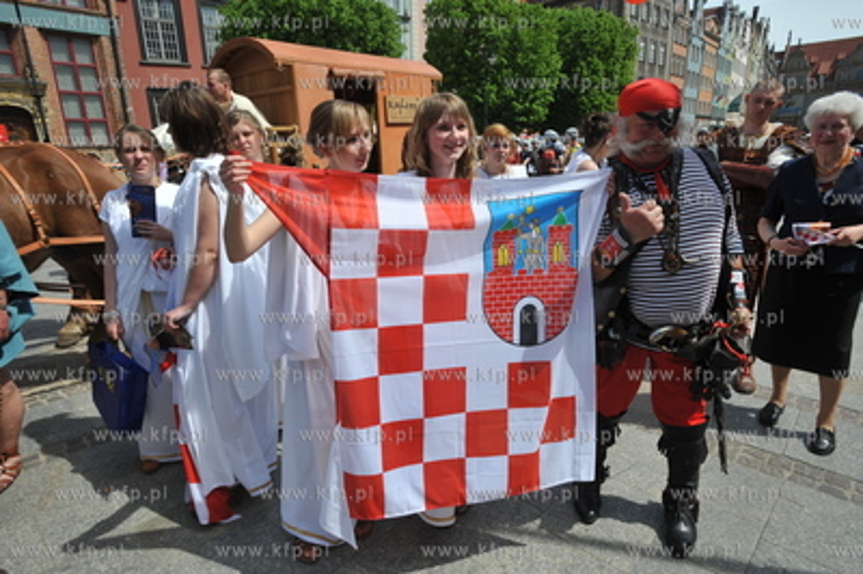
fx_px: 527
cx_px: 432
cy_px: 287
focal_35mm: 22
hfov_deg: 78.6
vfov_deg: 57.1
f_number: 8
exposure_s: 1/500
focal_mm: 22
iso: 200
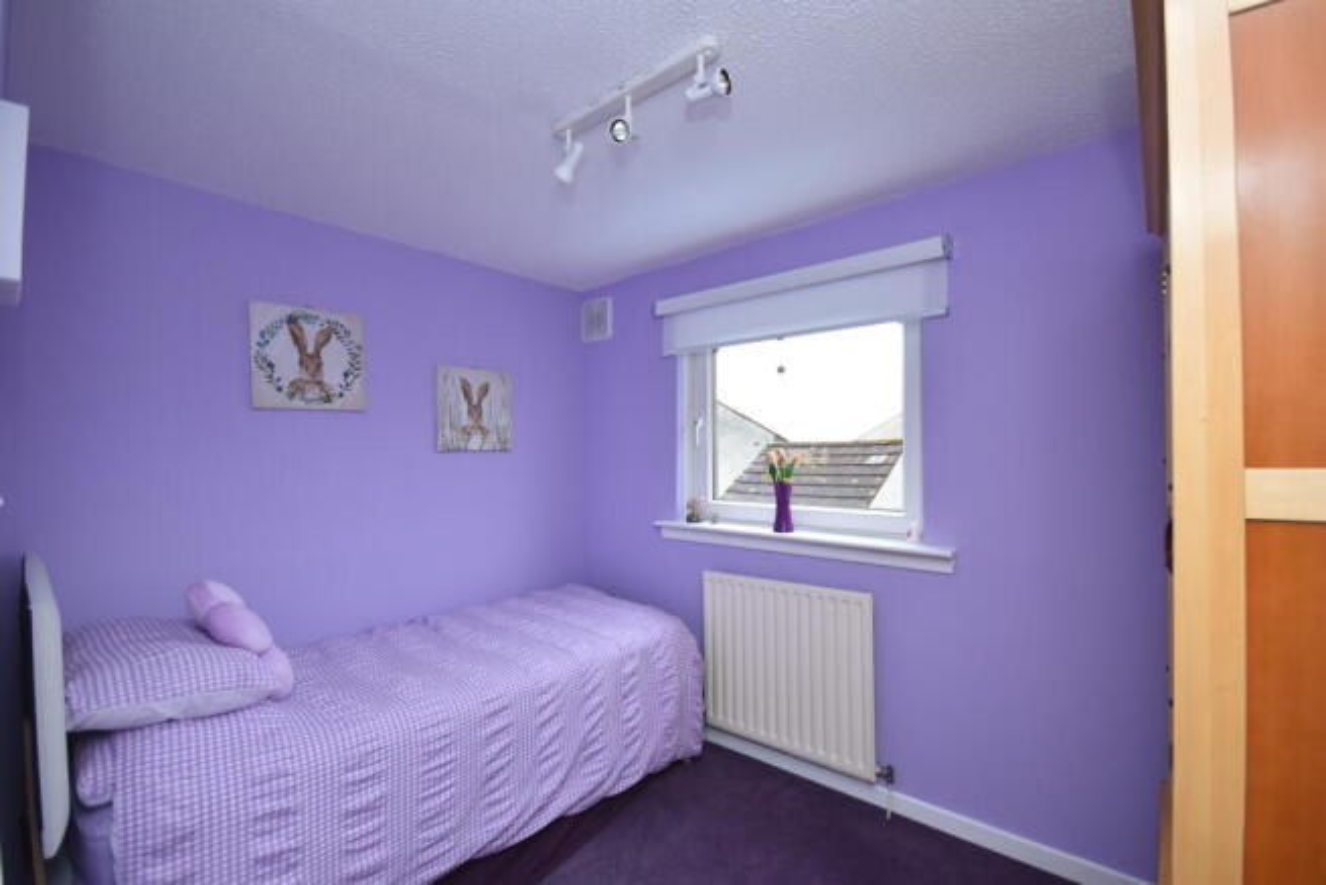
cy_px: 442
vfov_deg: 77.4
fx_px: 553
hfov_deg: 100.4
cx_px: 663
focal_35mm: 15
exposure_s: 1/60
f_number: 4
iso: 450
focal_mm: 10
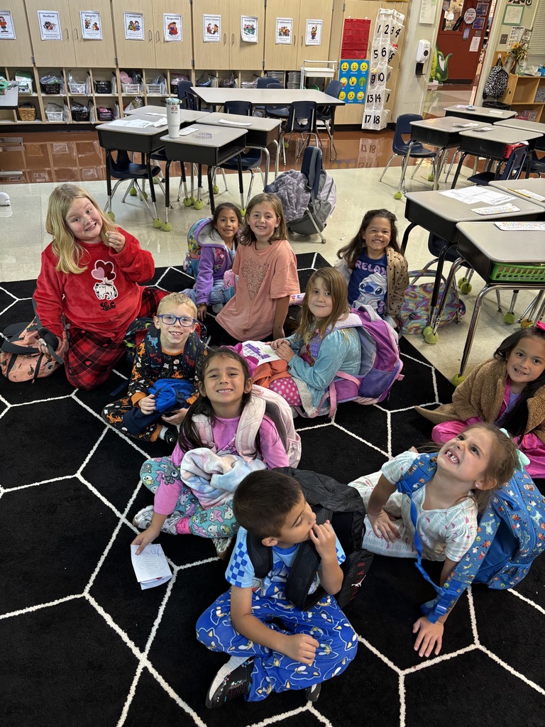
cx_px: 272
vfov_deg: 67.3
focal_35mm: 26
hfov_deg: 53.1
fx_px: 546
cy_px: 364
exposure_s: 1/60
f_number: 1.6
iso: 250
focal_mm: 5.96
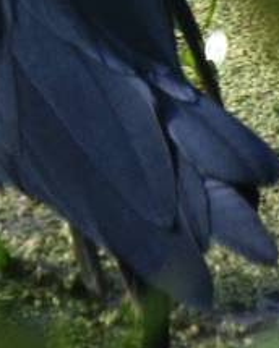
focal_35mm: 2833
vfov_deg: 0.7
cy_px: -557
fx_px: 29241
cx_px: -307
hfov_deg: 0.5
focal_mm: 270
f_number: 5.6
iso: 400
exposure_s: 1/1600
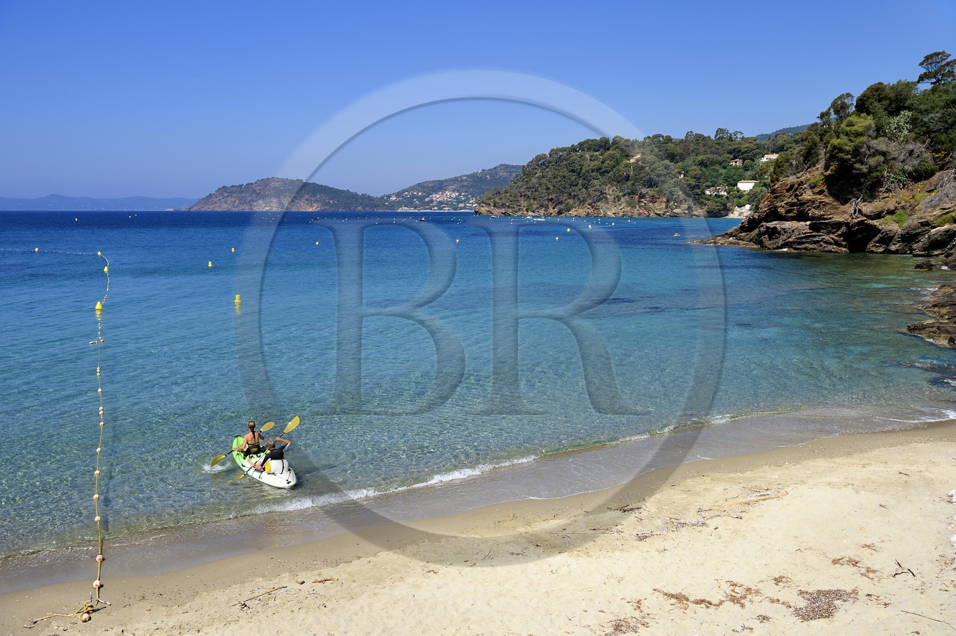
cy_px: 318
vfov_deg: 38.8
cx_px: 478
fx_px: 902
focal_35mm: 34
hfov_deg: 55.8
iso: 200
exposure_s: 1/640
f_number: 9
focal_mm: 34
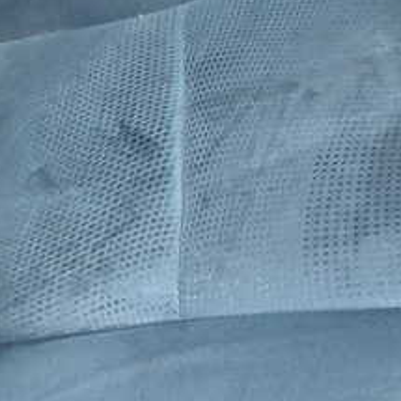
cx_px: 187
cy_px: 226
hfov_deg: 23.4
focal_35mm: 74
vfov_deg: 23.3
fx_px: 970
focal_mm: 5.4
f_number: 2.3
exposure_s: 1/30
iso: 640
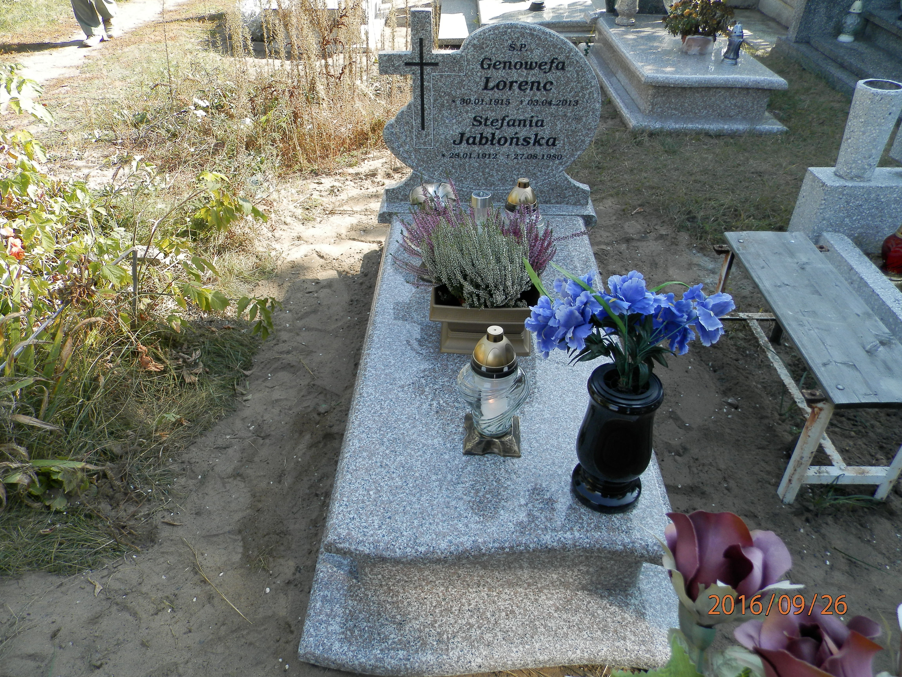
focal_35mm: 25
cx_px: 451
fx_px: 651
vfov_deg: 54.9
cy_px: 338
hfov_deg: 69.4
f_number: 3.1
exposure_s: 1/200
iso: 80
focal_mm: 4.5
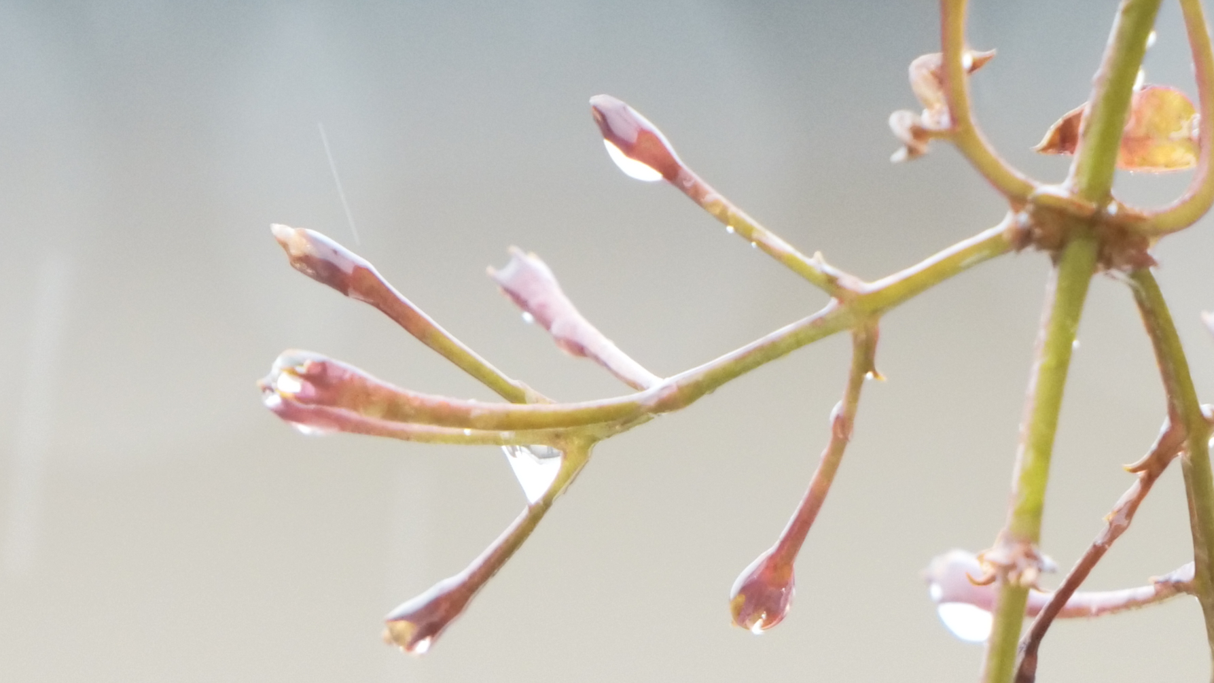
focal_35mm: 1055
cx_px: -162
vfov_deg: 1.2
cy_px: 725
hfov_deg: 2.0
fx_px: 33959
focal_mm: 300
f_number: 7.1
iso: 6400
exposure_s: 1/160
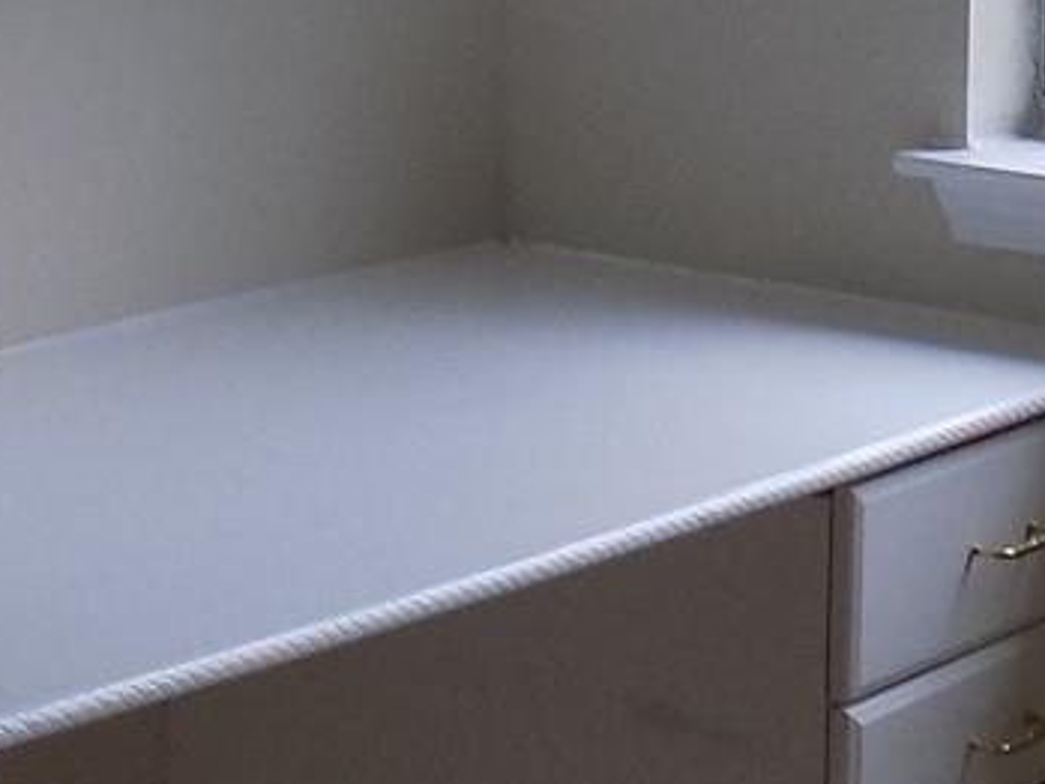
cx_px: 985
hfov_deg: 14.4
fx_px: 4077
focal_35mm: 135
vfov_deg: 10.8
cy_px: -177
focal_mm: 4
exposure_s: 1/40
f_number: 3.1
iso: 80
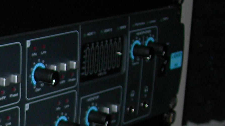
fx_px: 847
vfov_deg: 8.3
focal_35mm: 142
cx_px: -72
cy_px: 206
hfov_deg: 14.5
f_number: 2.8
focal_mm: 7.8
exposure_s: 1/60.1
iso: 50
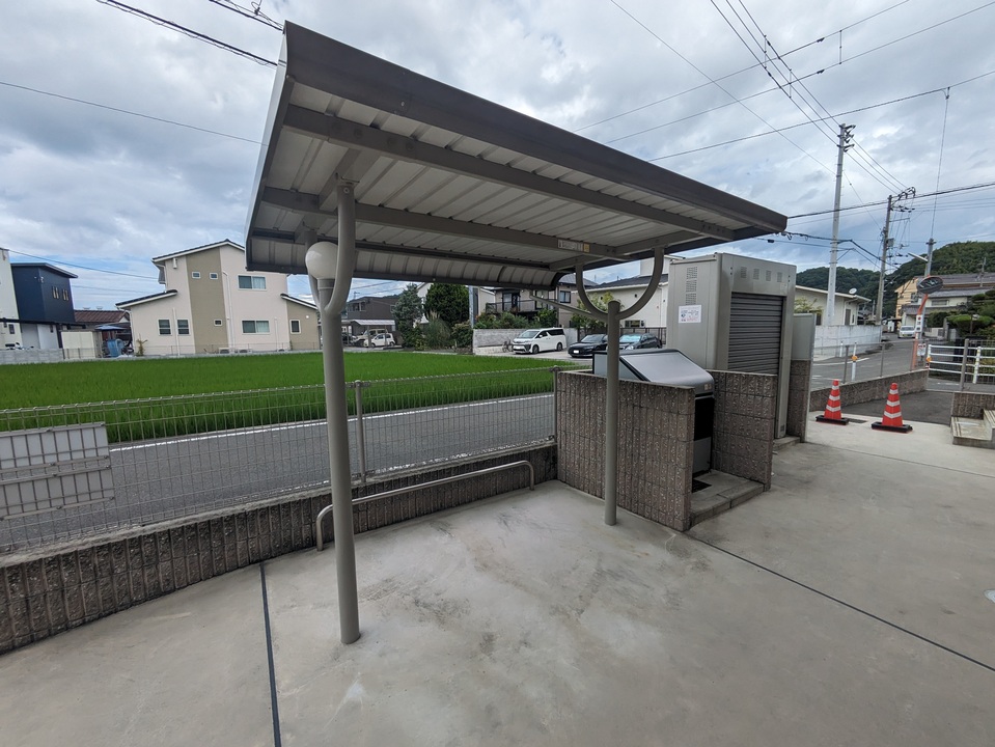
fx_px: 403
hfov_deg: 102.0
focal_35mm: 14
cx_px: 498
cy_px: 374
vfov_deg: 85.7
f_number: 2.2
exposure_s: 1/2004
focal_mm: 1.83
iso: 49
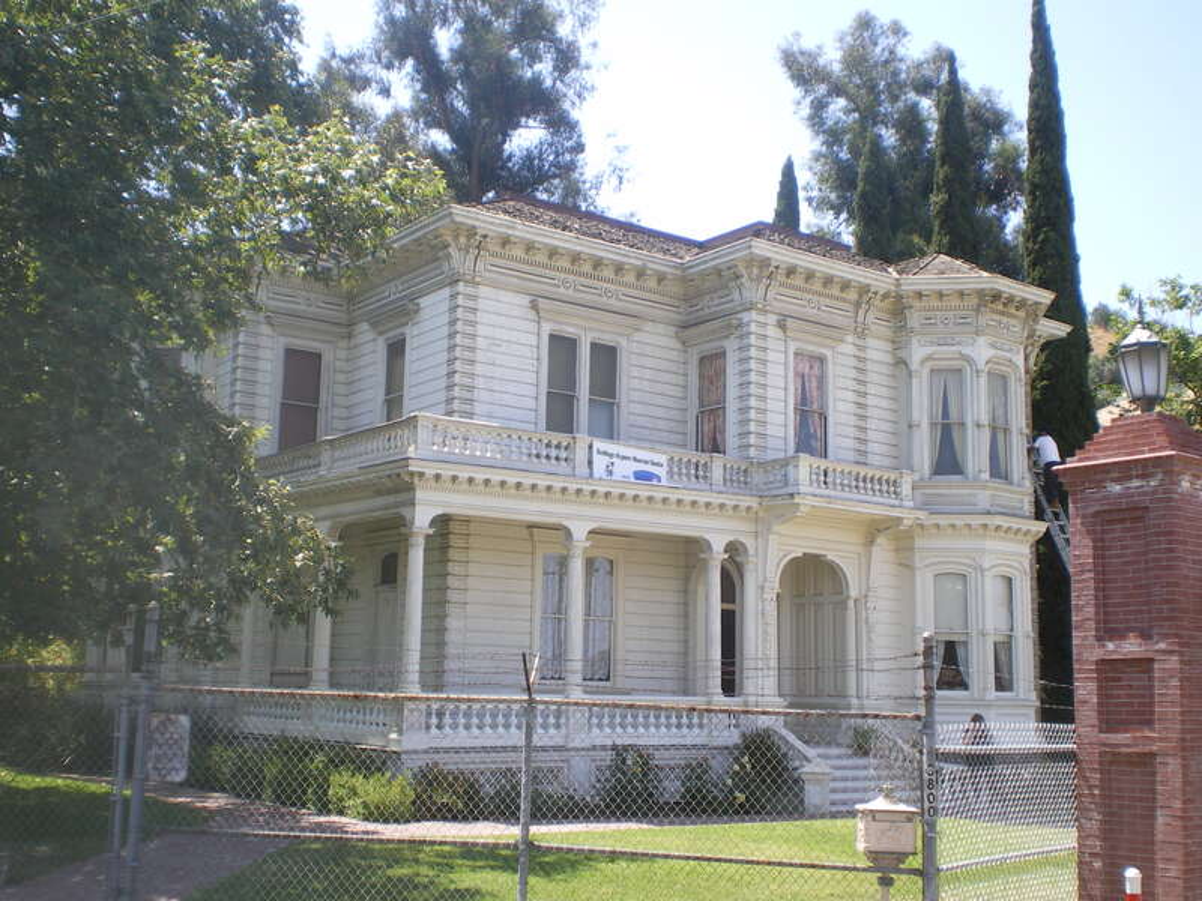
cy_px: 450
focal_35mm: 42
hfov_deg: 44.8
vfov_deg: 34.3
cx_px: 601
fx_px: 1458
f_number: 4.9
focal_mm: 7.4
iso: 50
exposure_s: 1/125
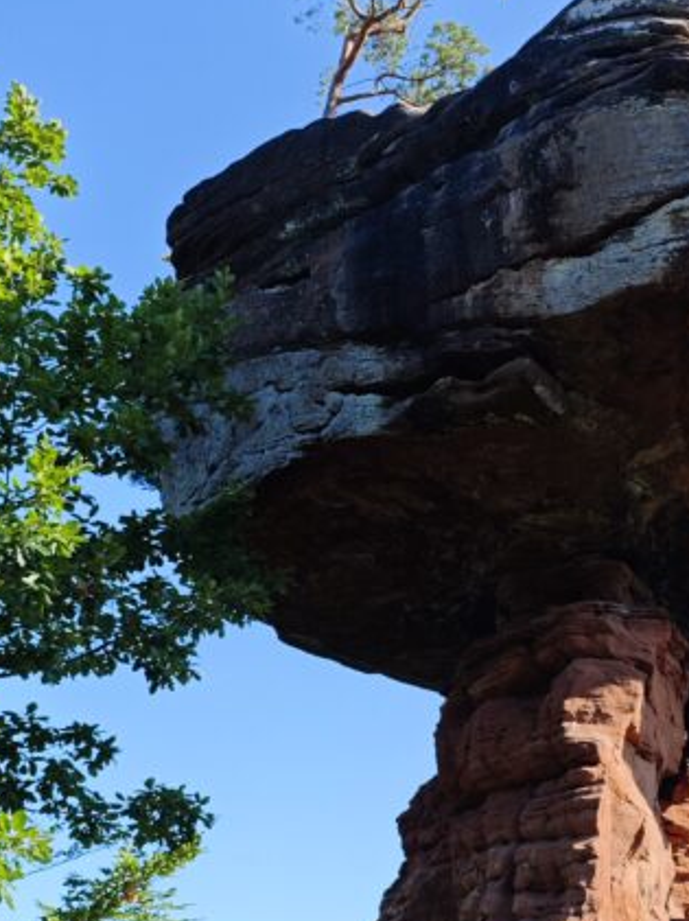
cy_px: 639
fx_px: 1488
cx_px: 529
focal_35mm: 56
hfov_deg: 25.7
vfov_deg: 34.0
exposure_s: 1/823
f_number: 2
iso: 50
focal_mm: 8.72
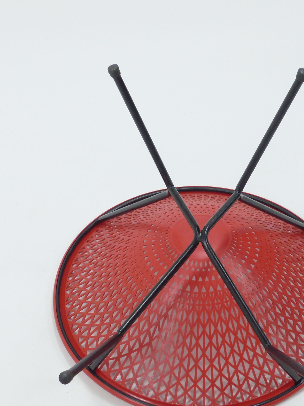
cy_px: 256
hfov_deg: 22.9
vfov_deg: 30.1
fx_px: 749
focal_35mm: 64
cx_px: 169
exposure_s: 1/40
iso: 200
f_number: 2.8
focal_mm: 6.4
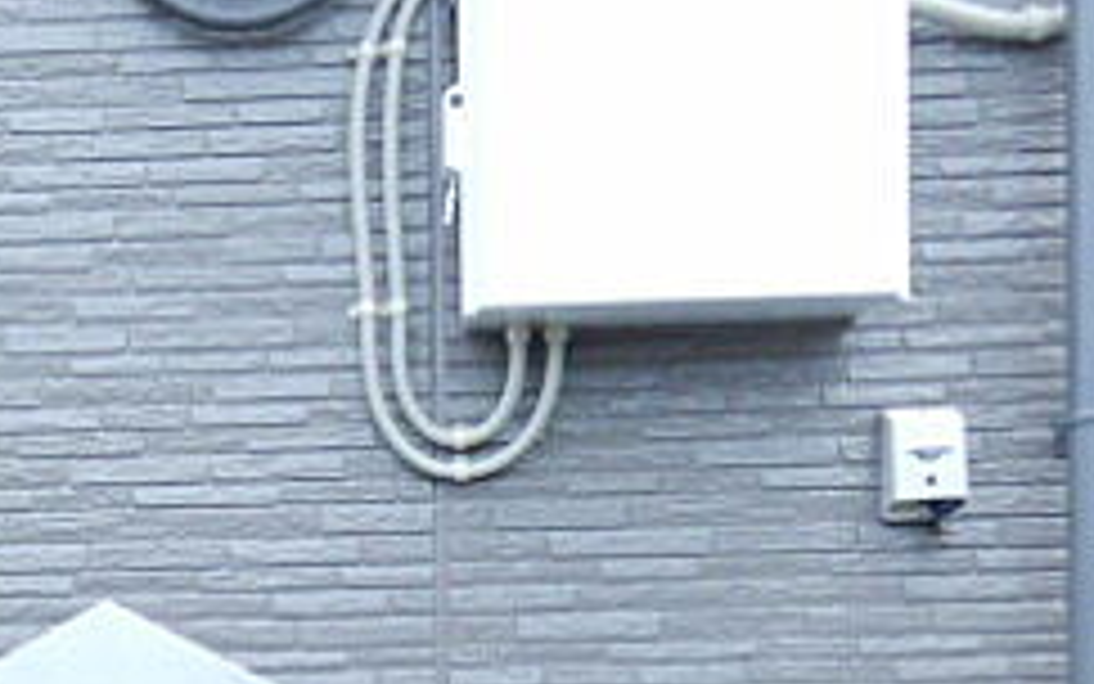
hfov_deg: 29.4
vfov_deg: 18.3
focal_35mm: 67
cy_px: 850
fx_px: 1998
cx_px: 113
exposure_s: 1/250
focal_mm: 4.3
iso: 80
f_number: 3.4
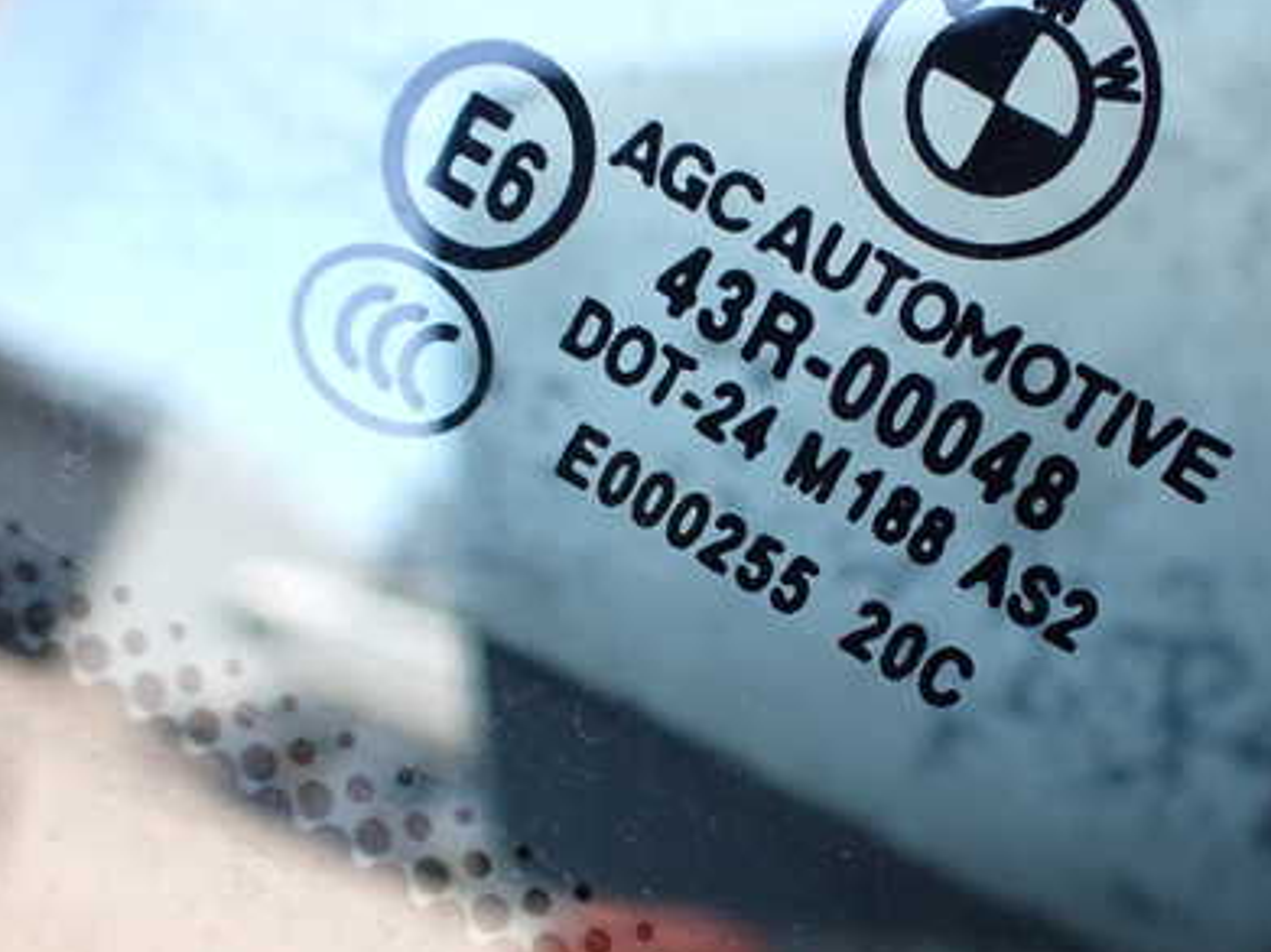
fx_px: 1688
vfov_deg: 31.4
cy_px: 585
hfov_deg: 40.9
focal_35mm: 46
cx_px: 806
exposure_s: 1/125
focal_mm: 5.4
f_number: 2.3
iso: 200
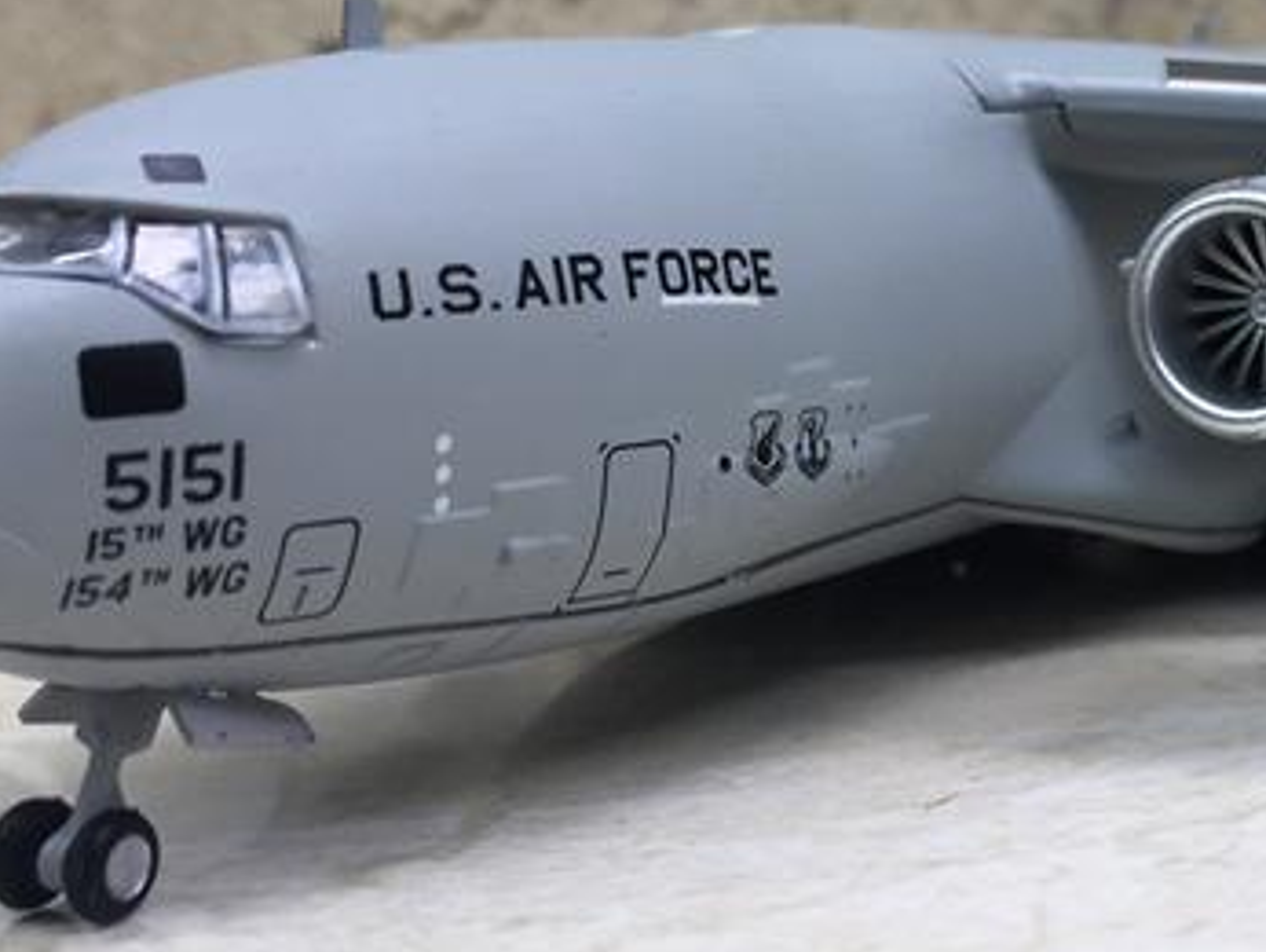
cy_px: 190
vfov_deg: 21.7
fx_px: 2452
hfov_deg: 27.5
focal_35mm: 67
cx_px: 1222
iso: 40
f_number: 2.2
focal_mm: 4.15
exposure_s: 1/100
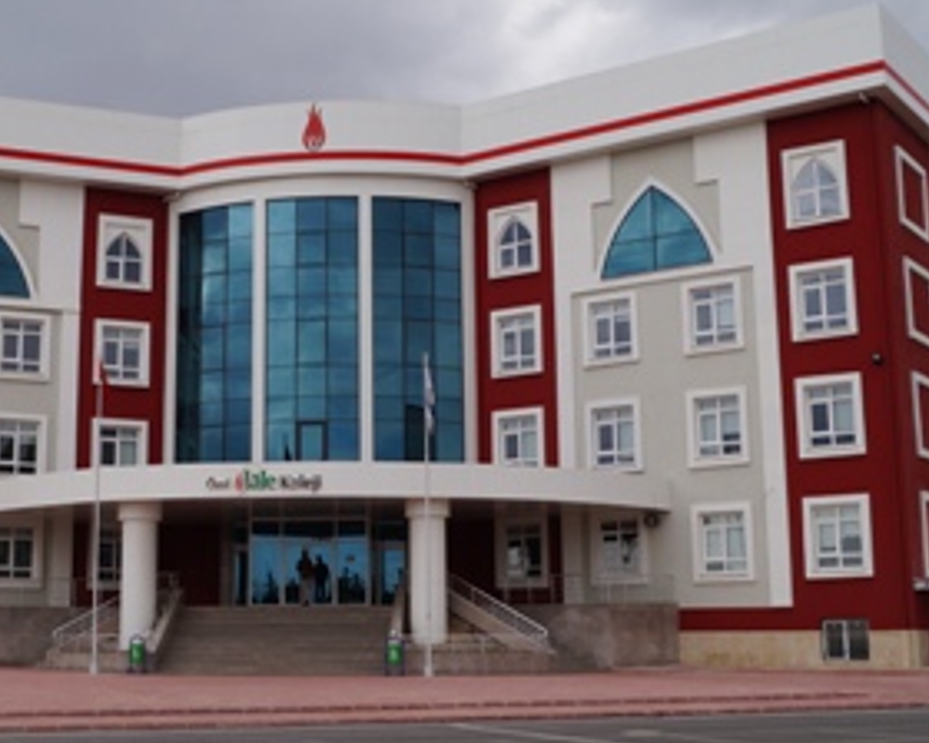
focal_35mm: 54
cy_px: 368
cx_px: 355
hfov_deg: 34.6
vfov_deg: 28.1
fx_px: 1485
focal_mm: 24
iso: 100
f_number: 13
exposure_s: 1/100
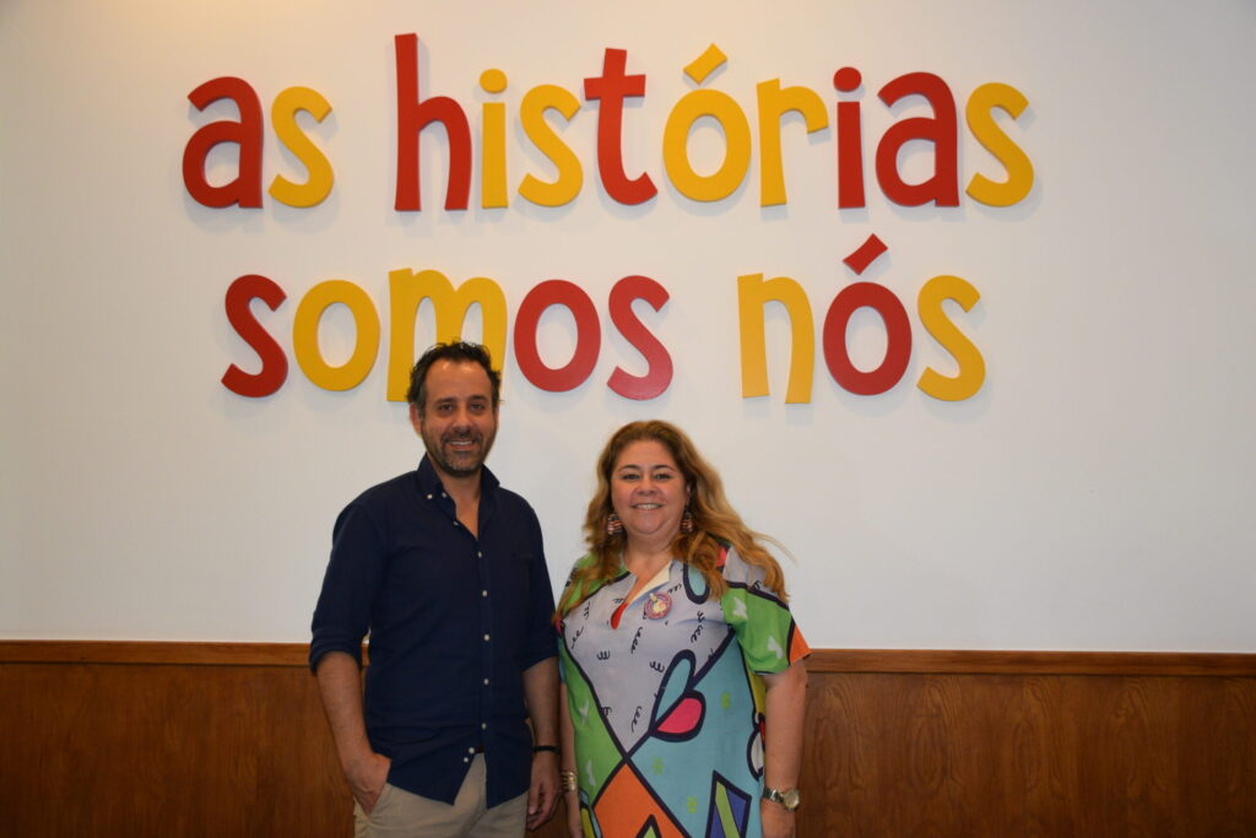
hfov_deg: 53.1
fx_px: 1256
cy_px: 419
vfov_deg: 36.9
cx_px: 628
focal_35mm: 36
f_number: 4
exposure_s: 1/60
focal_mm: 24
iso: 800
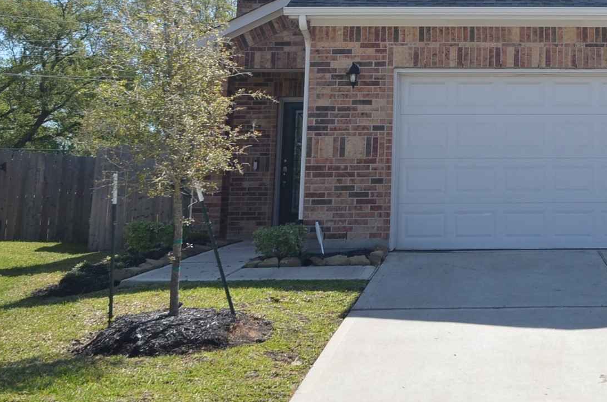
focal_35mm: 60
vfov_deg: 21.9
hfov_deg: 31.7
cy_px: 30
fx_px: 1010
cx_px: 557
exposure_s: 1/400
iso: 320
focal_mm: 20
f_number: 10
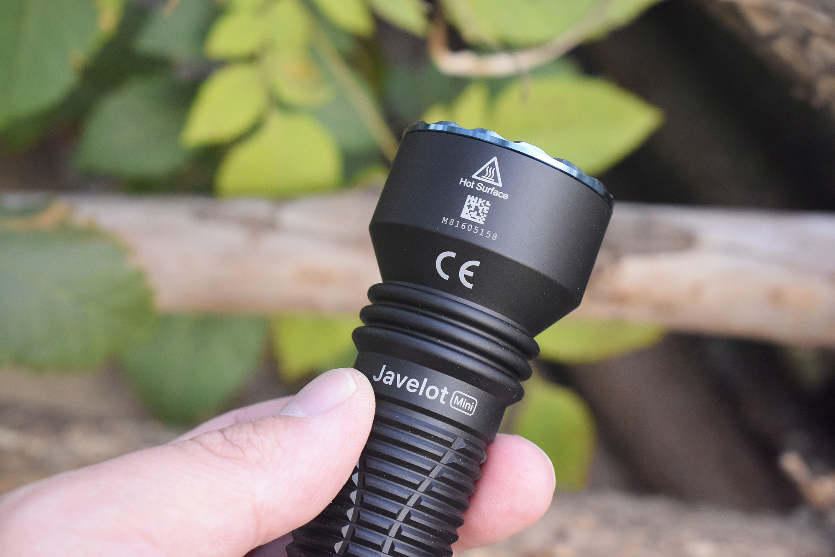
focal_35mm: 82
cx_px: 418
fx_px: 1913
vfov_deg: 16.6
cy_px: 278
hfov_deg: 24.6
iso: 3200
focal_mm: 55
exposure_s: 1/250
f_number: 8
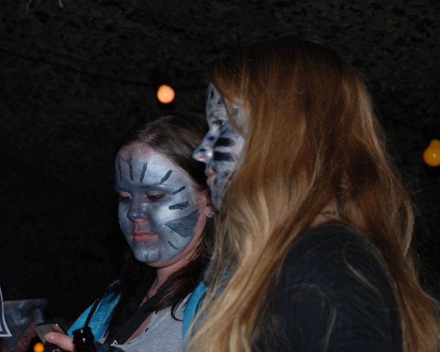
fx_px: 1458
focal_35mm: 112
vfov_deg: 13.8
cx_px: 183
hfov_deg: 17.1
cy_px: 177
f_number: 5.3
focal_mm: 66
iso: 200
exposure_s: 1/60
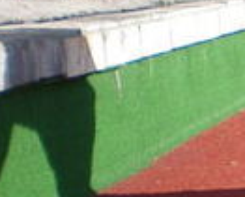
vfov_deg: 9.1
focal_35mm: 170
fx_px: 1234
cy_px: 124
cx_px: 511
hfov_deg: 10.3
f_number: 3.1
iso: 64
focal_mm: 6.3
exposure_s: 1/500
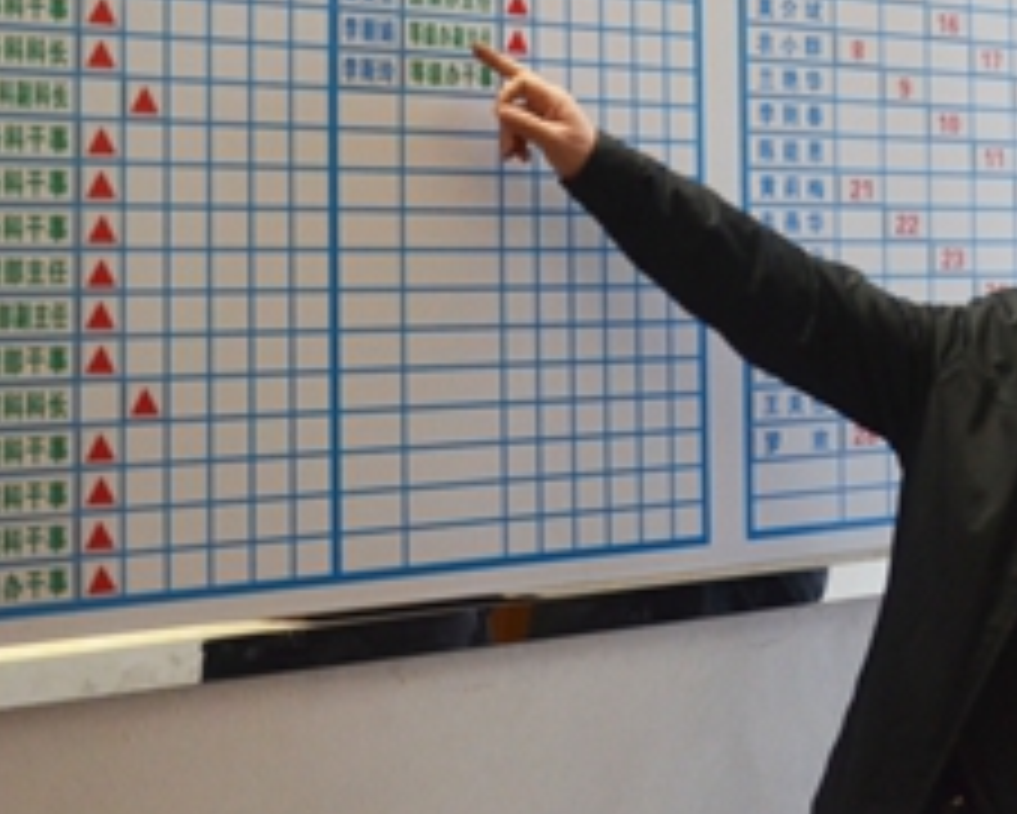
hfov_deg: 22.4
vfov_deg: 18.5
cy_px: 133
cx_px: 1004
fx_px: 2469
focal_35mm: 82
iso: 800
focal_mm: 22
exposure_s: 1/30
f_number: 3.8
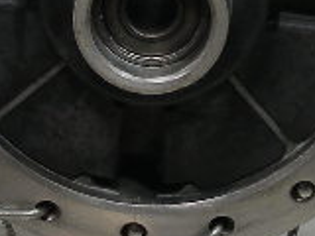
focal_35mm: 173
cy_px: -71
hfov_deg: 11.4
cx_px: 169
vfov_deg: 8.5
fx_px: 1574
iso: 64
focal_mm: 4.7
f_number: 3.2
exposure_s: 1/84.6
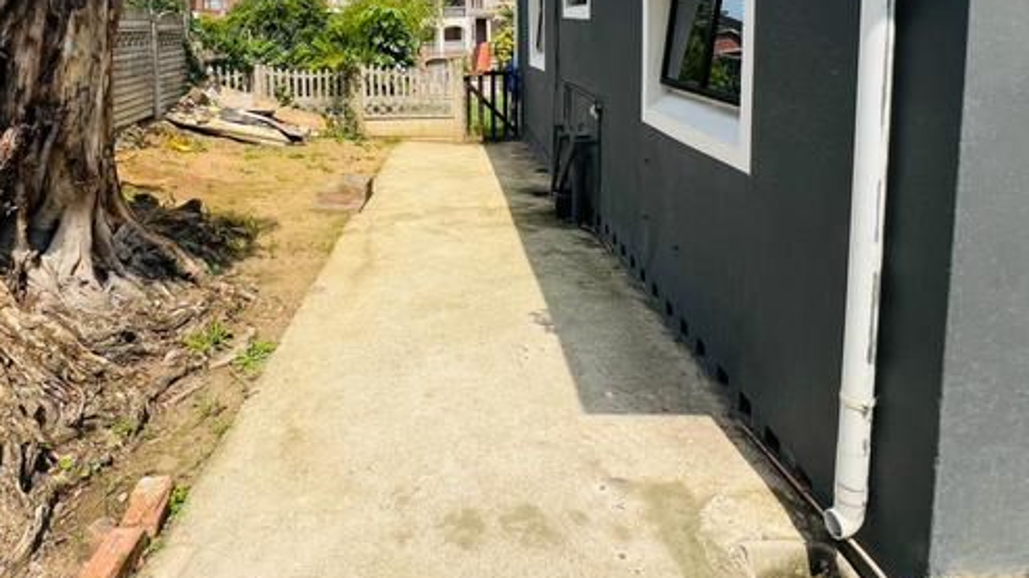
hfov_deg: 78.3
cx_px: 445
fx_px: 627
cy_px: 100
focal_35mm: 23
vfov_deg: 46.4
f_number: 1.8
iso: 32
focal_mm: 1.57
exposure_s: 1/1727
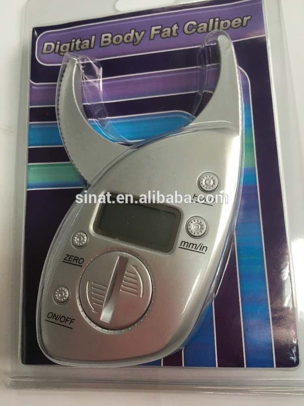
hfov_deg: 48.2
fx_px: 340
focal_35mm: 29
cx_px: 152
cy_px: 203
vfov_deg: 61.7
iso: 50
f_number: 2.2
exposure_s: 1/33
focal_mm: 4.15
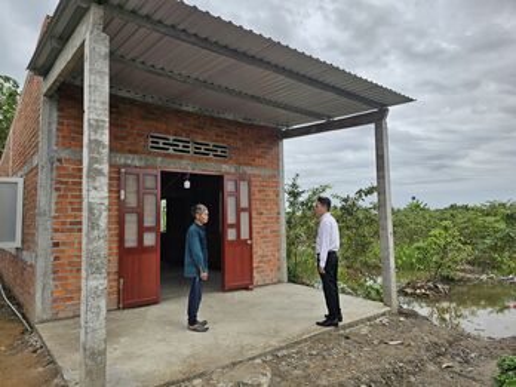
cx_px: 258
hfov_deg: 73.9
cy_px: 194
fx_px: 343
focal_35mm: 23
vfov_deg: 58.9
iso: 10
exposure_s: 1/108
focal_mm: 6.3
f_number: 1.7
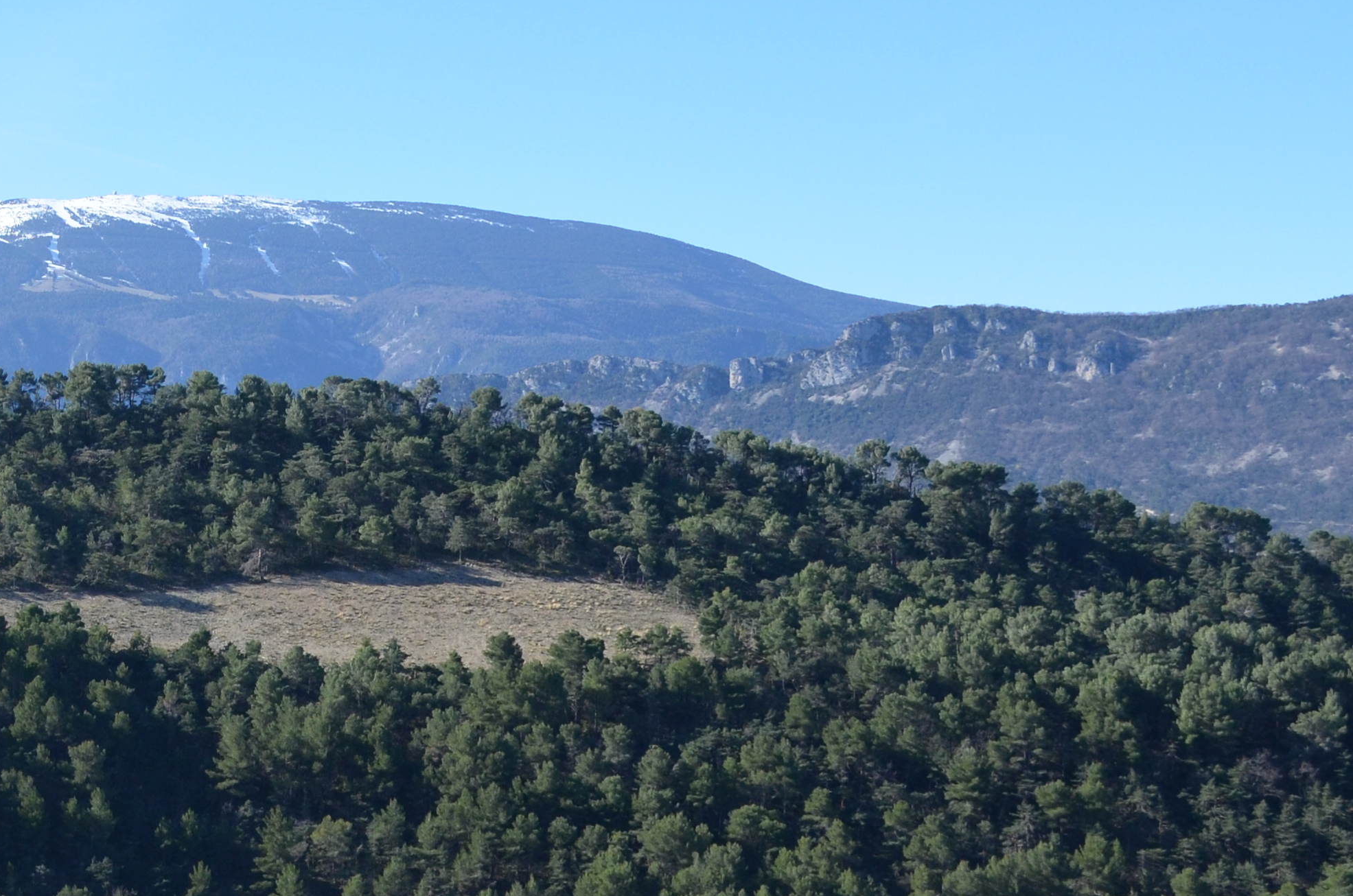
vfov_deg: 15.1
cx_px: -108
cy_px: 442
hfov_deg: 21.6
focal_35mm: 90
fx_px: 3376
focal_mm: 24
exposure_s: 1/1250
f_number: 5.6
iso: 400
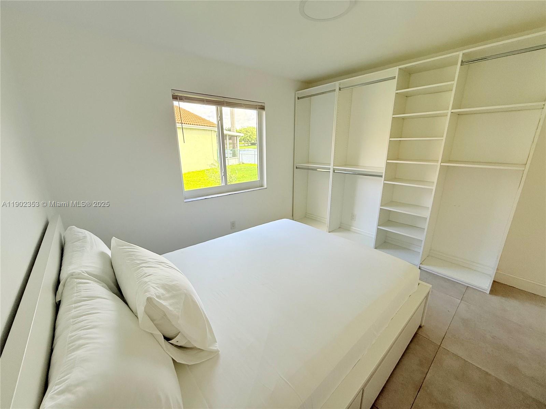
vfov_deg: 85.7
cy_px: 204
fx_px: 221
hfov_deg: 102.1
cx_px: 273
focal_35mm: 14
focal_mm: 2.22
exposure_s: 1/99
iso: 80
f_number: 2.2
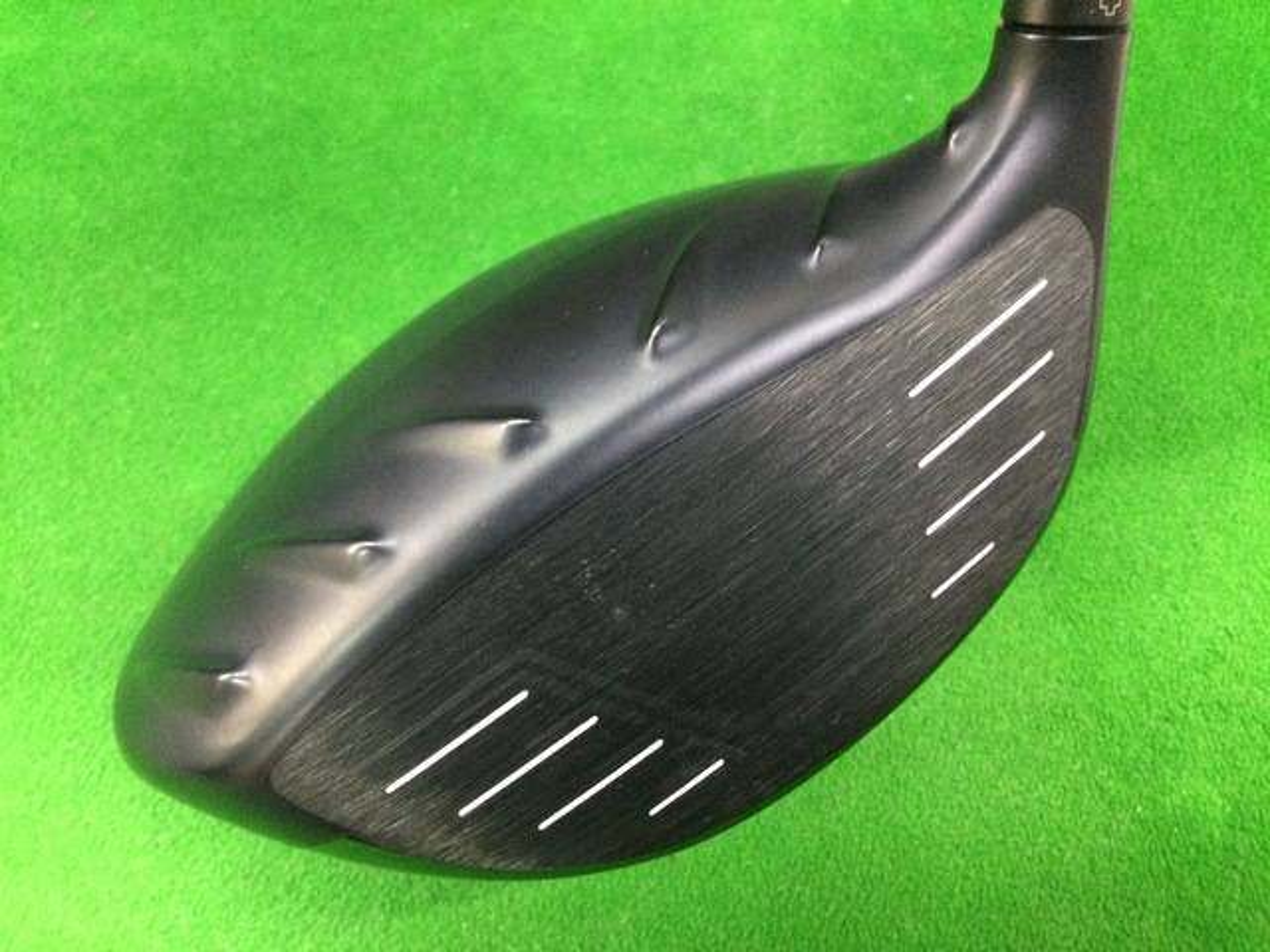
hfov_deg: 58.4
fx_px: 1137
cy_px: 476
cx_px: 635
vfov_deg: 45.4
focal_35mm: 31
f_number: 2.4
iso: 200
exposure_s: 1/15
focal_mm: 3.3
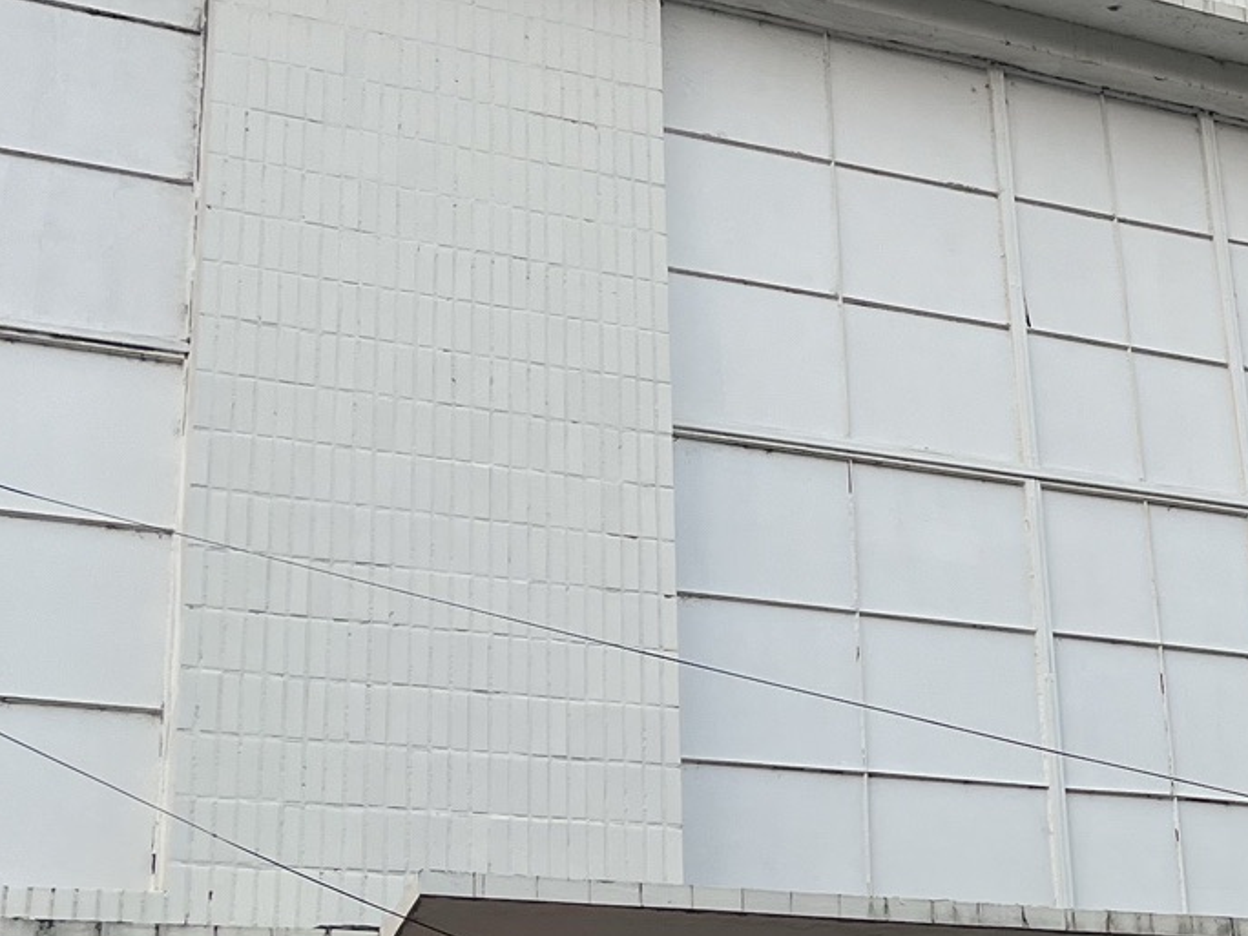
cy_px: 577
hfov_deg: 23.9
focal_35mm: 76
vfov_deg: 19.4
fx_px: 2740
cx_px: 1399
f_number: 1.6
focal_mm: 5.1
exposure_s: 1/345
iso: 50
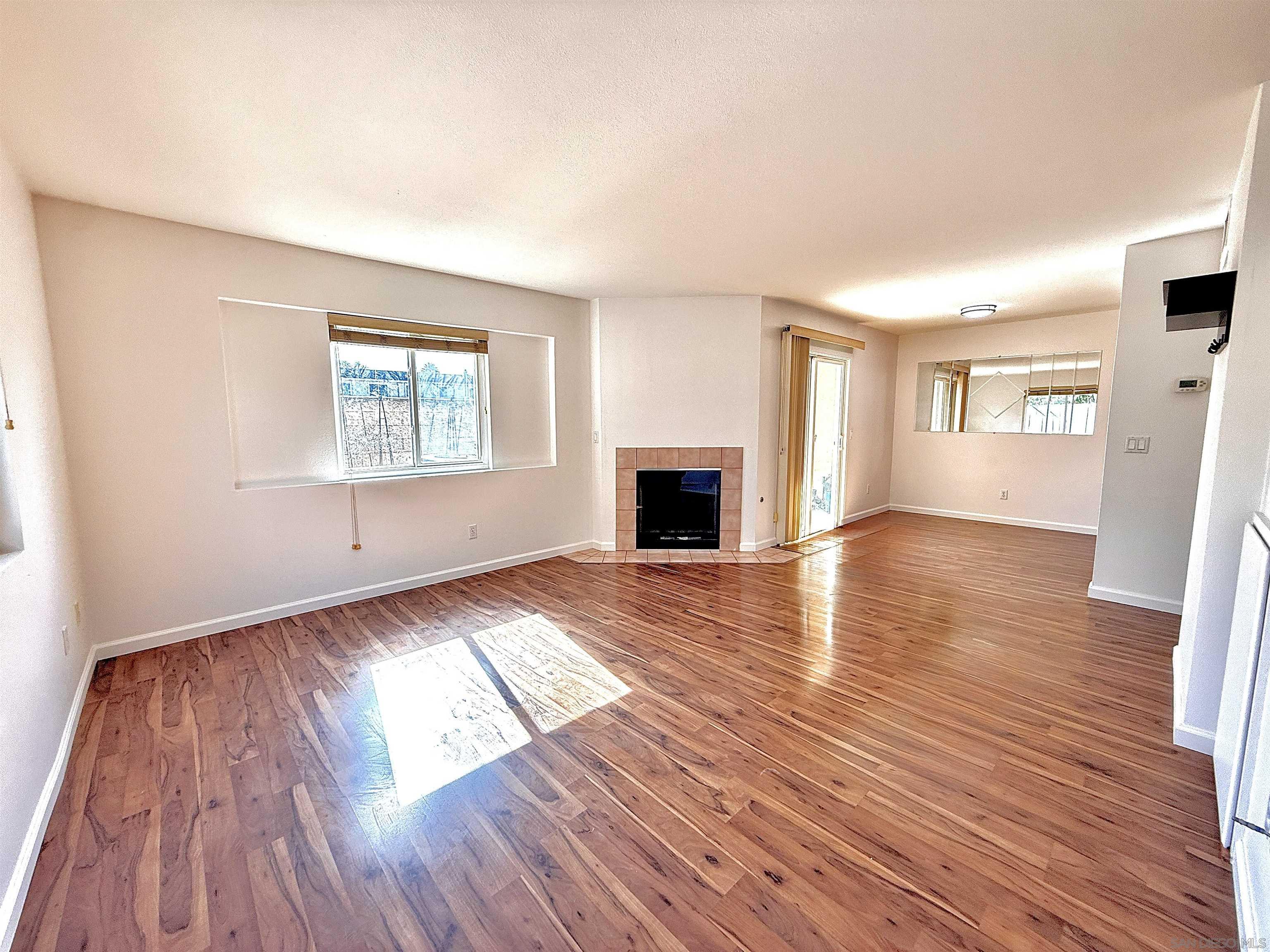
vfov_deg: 85.7
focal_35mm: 14
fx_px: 514
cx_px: 635
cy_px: 476
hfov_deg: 102.1
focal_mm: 2.22
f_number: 2.2
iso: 64
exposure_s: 1/99
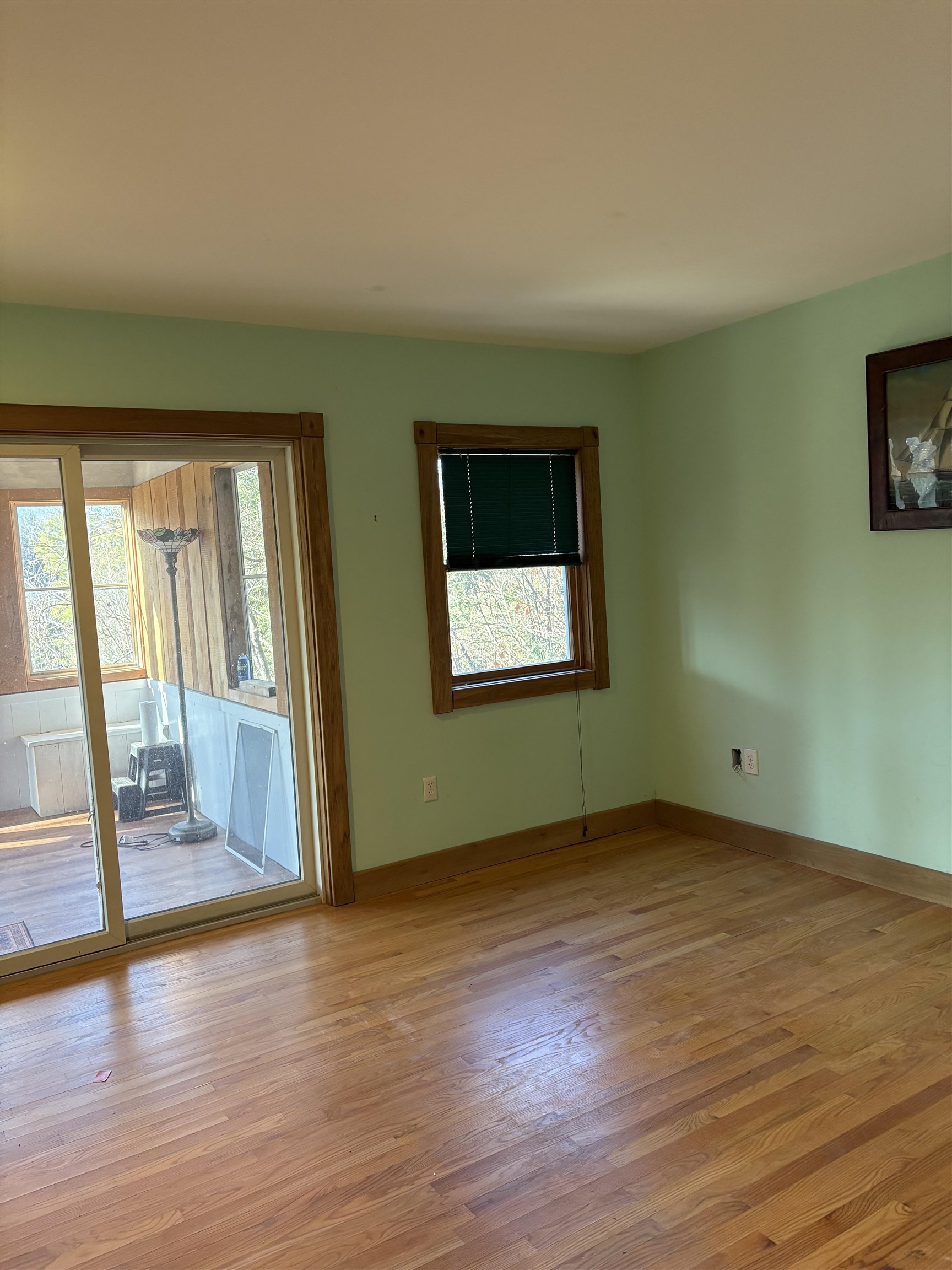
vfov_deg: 67.3
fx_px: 953
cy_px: 635
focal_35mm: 26
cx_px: 476
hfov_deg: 53.1
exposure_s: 1/120
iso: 250
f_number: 1.6
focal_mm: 5.96
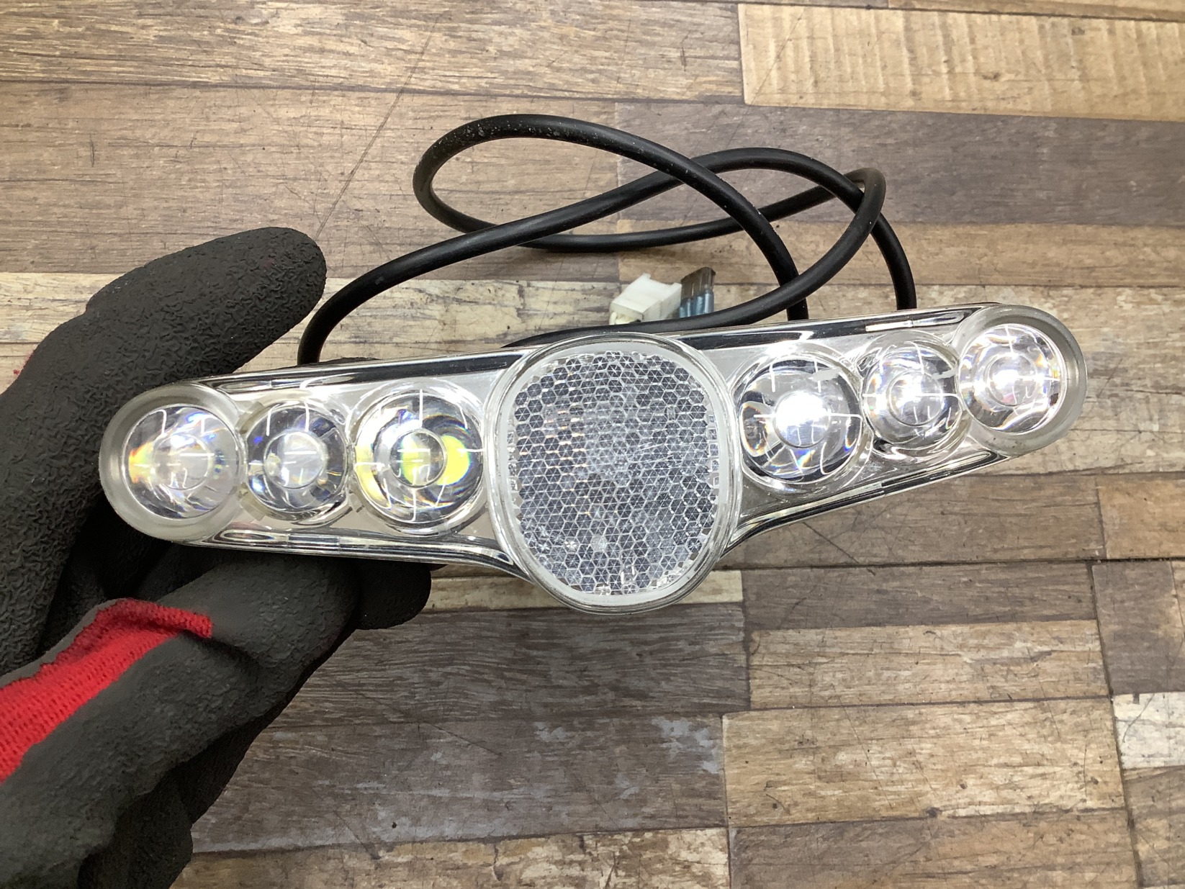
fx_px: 1061
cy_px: 444
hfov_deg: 58.3
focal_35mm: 31
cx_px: 592
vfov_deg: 45.5
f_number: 2.4
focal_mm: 3.3
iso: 100
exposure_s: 1/60
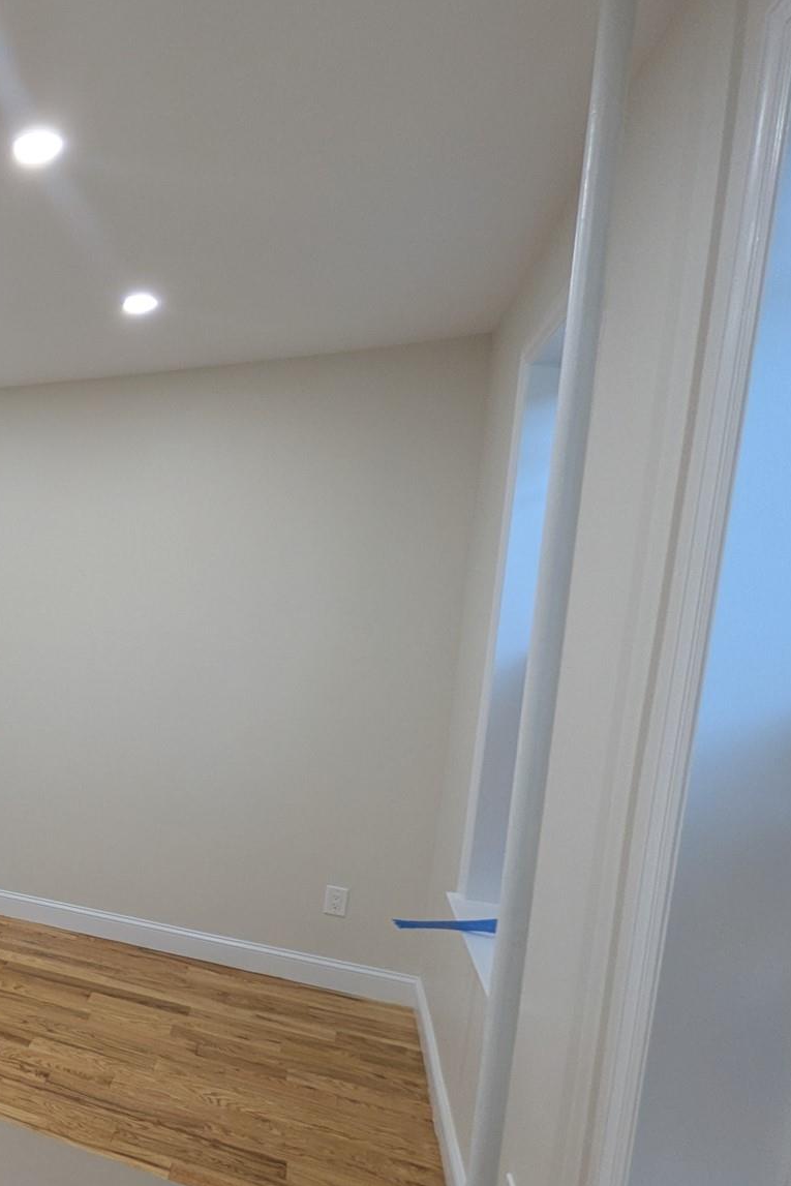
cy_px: 692
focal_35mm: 26
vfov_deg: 68.9
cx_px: -211
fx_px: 857
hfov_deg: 35.6
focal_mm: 1.83
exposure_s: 1/24
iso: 67
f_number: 2.2
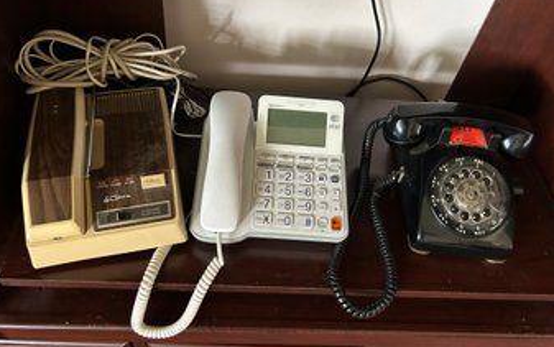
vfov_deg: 44.6
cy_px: 164
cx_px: 275
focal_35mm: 28
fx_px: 423
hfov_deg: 66.4
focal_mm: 5.7
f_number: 1.5
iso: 500
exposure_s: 1/40
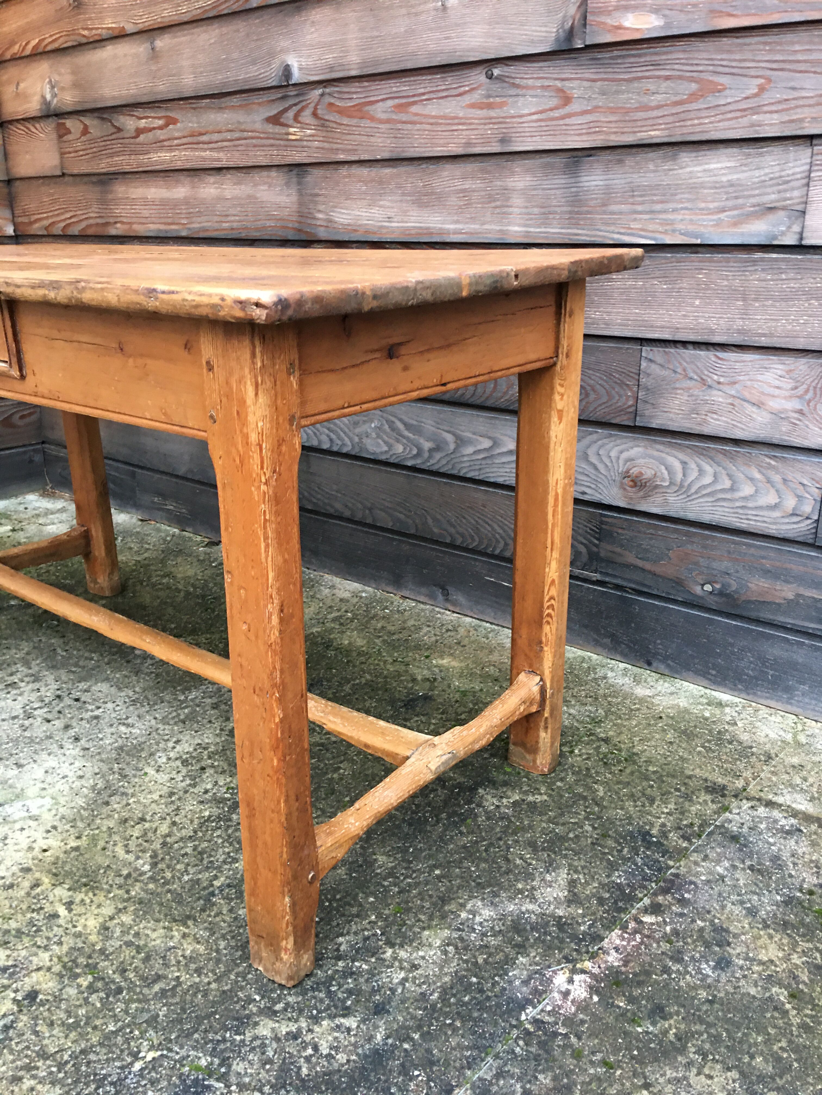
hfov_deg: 48.2
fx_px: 918
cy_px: 548
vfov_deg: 61.7
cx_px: 411
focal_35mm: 29
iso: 100
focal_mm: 4.15
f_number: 2.2
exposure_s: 1/17
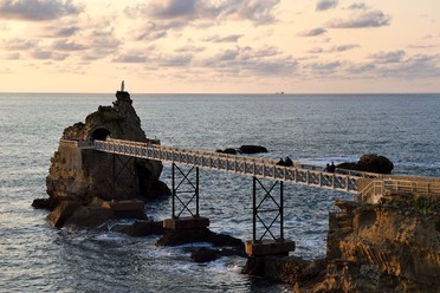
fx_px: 965
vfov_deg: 17.3
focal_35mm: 79
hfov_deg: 25.7
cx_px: 232
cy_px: 145
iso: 200
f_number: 8
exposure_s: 1/160
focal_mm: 70
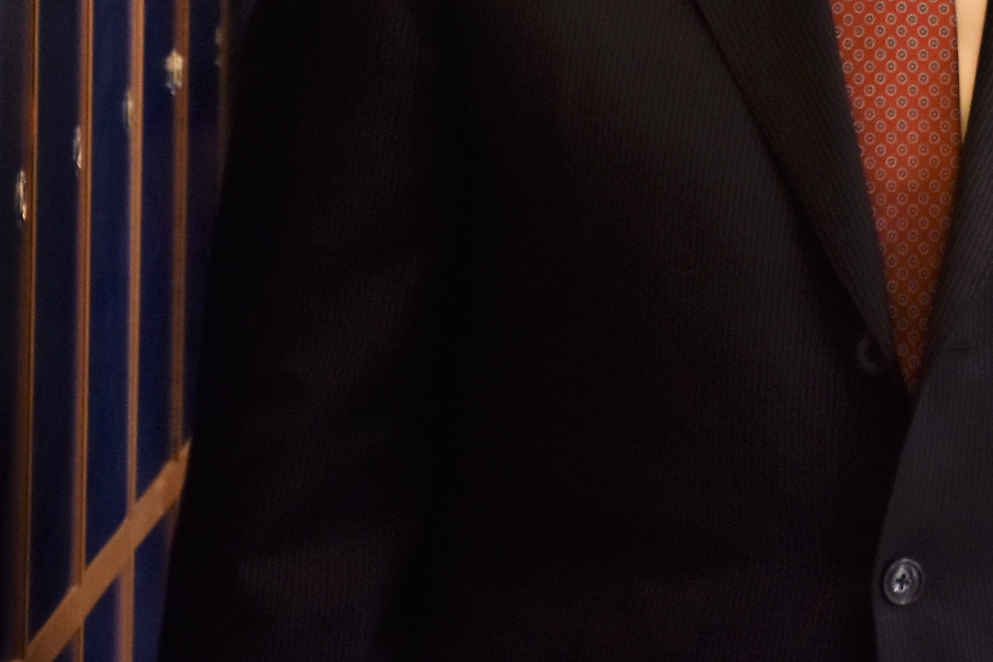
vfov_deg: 2.8
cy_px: -416
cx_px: 1327
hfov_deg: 4.2
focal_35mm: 495
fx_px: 13645
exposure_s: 1/80
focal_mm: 95
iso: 640
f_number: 5.3
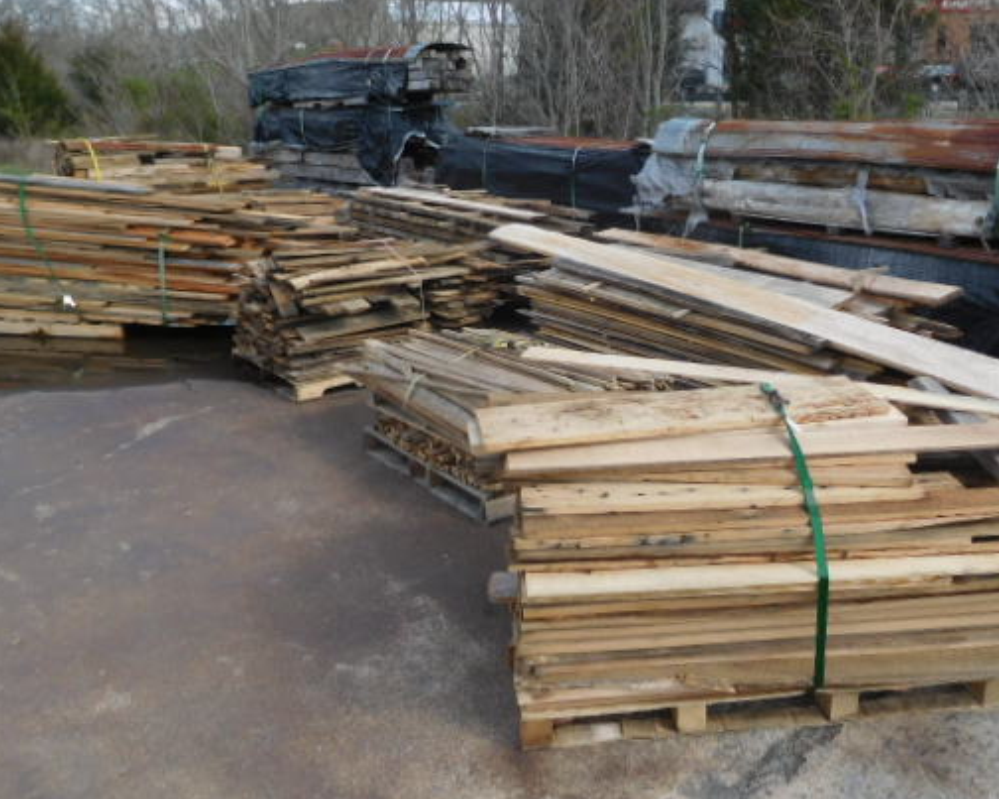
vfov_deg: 46.9
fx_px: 916
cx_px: 591
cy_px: 327
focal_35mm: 31
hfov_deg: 56.8
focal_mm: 4.5
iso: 125
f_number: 3.4
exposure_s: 1/640
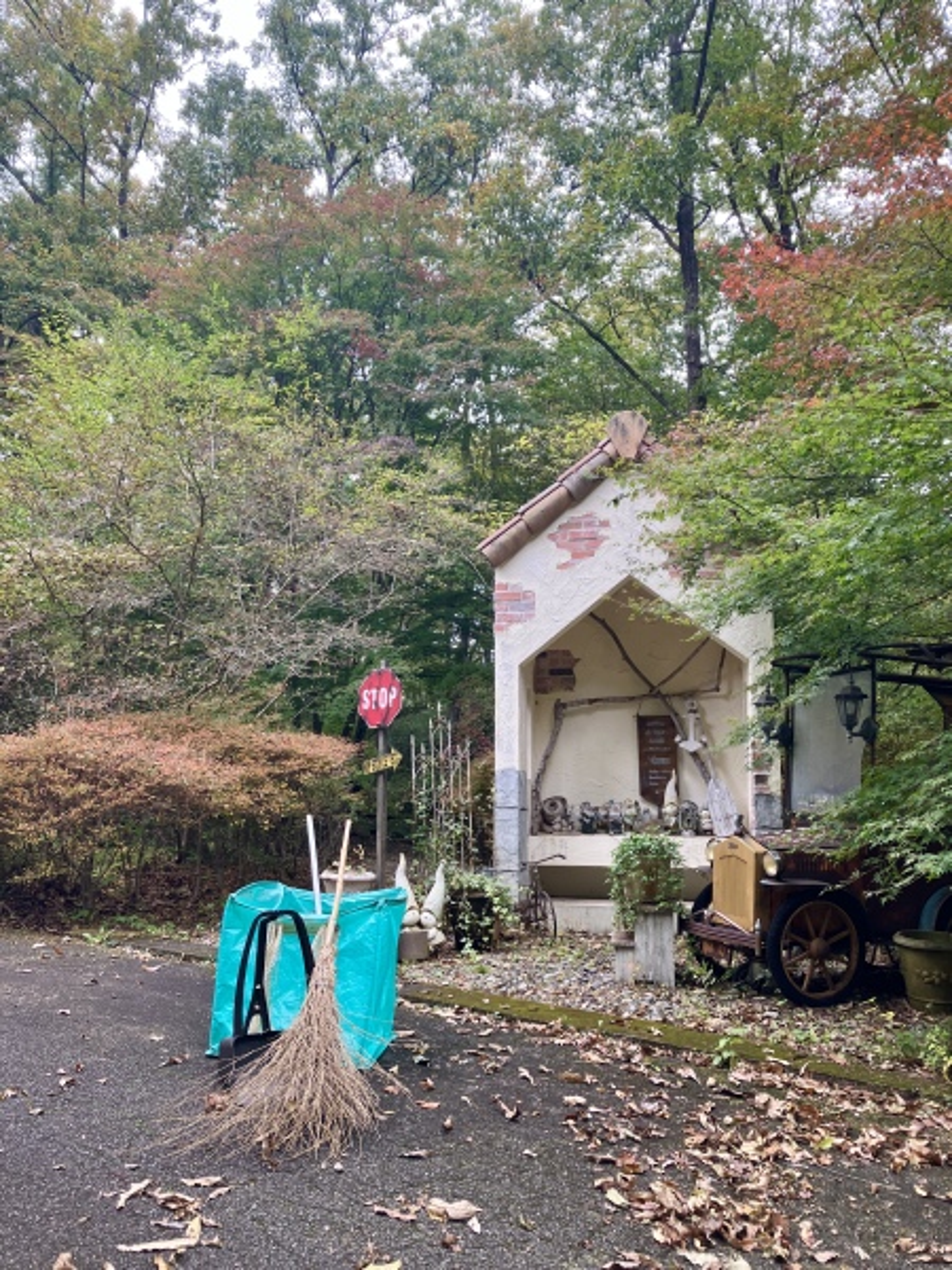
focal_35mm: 28
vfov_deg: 63.4
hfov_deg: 49.7
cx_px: 476
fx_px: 1027
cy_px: 635
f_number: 1.8
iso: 32
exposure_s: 1/121
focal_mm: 3.99
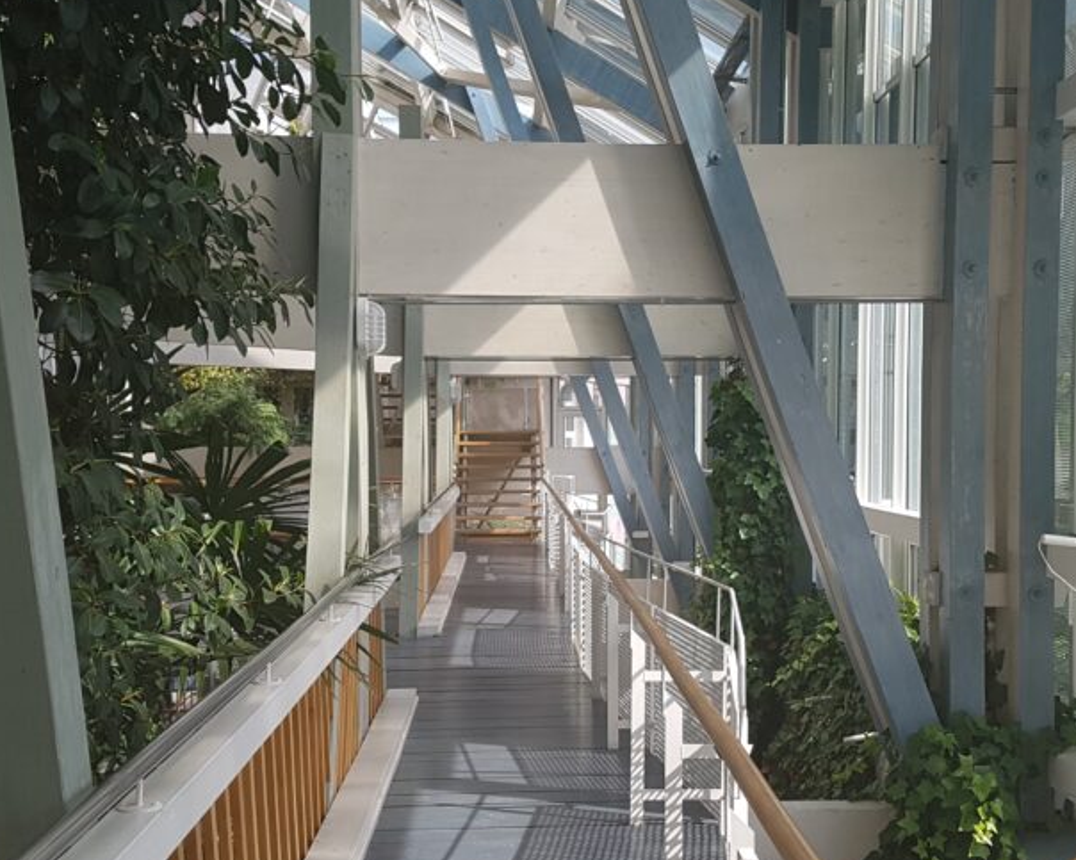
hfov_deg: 42.6
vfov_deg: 34.9
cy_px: 459
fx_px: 1369
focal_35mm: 43
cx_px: 661
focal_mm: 4.2
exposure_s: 1/798
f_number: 1.7
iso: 50
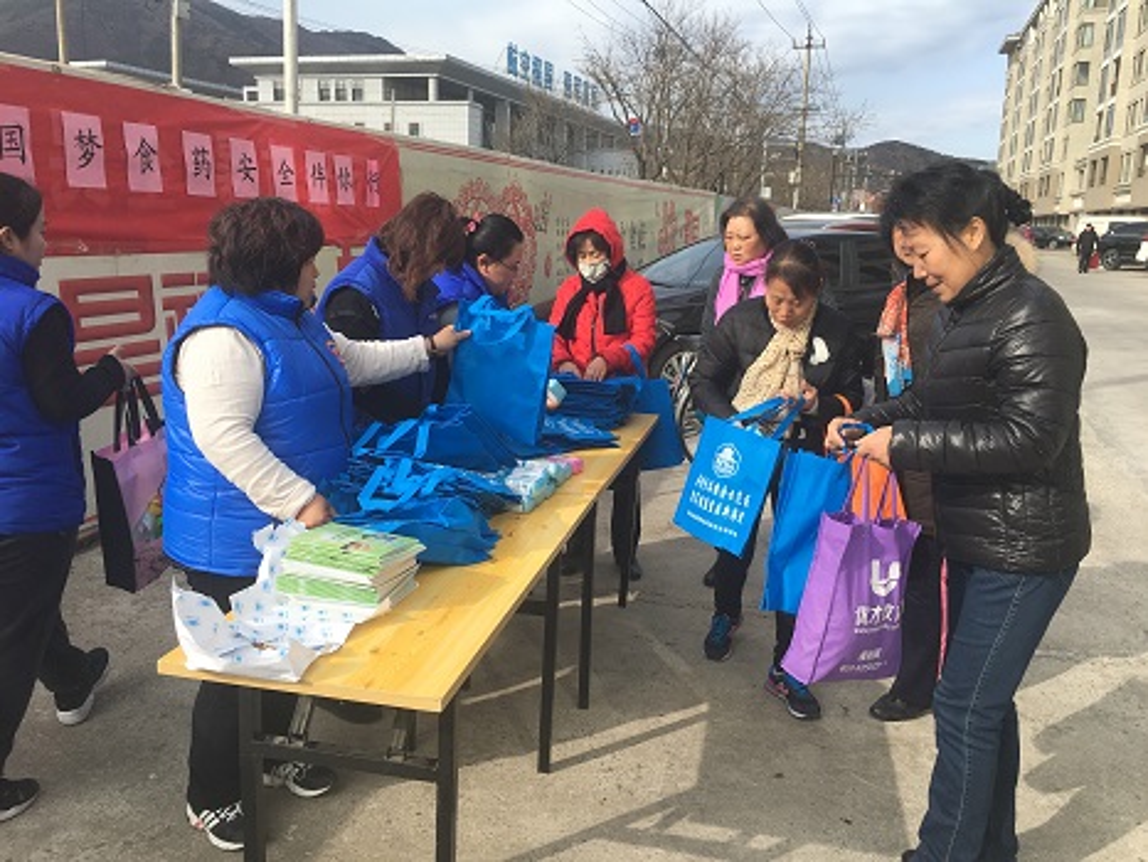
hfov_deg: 61.6
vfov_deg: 48.3
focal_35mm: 29
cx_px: 574
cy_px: 431
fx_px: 962
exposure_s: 1/874
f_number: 2.2
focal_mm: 4.15
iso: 25
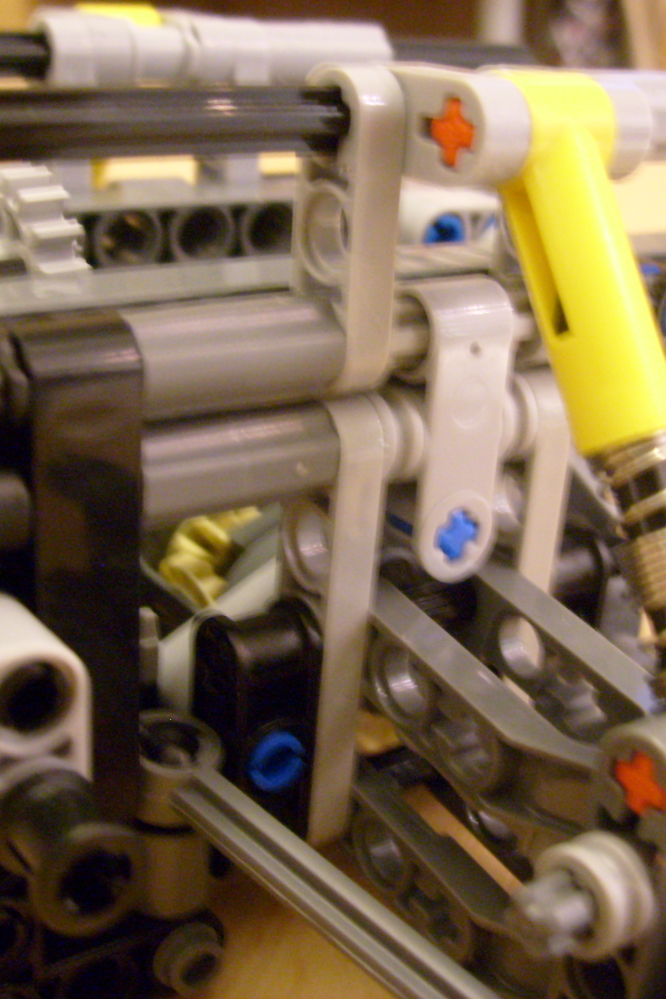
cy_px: 496
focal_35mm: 49
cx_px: 333
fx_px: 1359
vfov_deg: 40.3
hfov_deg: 27.5
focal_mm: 5.8
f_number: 2.8
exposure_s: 1/3
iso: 200
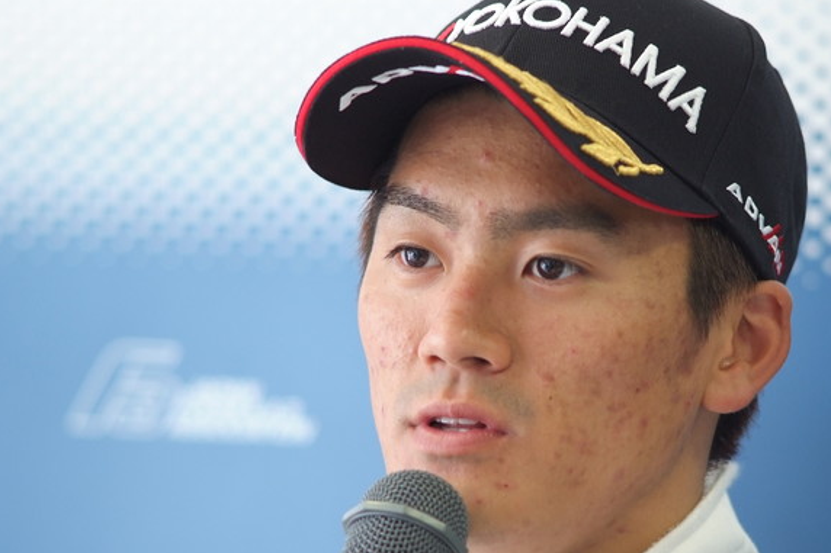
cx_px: 485
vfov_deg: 4.0
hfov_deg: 6.1
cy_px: 345
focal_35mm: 340
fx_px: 7846
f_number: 2.8
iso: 800
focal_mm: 180
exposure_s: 1/125
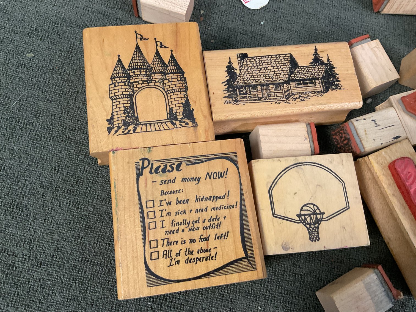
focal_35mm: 29
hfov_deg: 61.7
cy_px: 156
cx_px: 208
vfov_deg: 48.2
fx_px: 349
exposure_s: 1/60
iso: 200
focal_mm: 3
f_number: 1.8
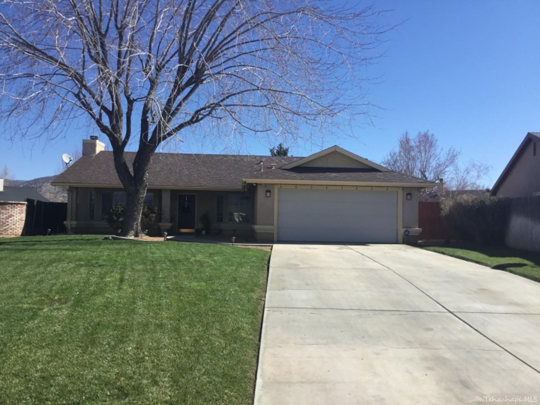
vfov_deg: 45.4
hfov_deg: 58.4
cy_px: 202
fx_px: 484
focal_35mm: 31
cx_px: 270
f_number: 2.4
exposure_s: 1/1148
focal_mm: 3.3
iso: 25
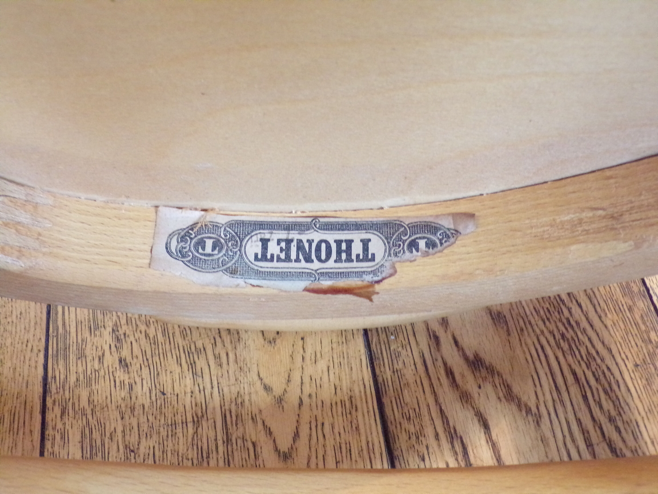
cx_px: 329
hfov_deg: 50.1
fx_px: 703
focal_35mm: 37
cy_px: 247
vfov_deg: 38.7
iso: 800
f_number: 3.3
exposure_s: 1/13
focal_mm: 6.6
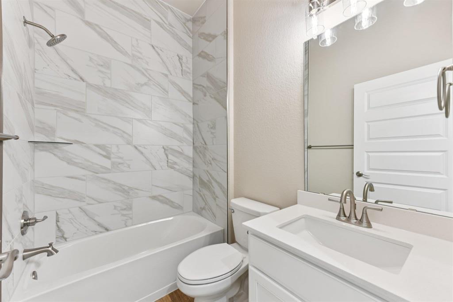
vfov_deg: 81.2
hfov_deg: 104.2
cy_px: 151
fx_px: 176
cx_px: 226
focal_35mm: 14
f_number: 8
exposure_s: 1/8
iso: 360
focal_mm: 14
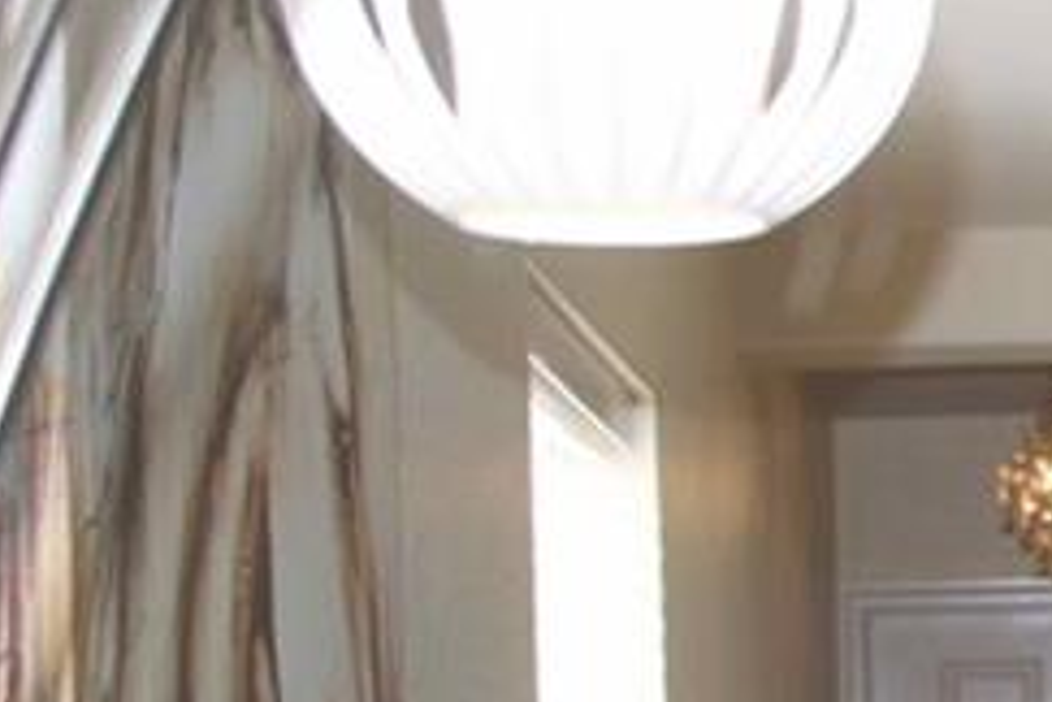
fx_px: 4240
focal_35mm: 145
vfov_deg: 9.3
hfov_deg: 12.8
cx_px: 1914
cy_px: 832
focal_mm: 23
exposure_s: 1/200
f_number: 4.5
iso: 100
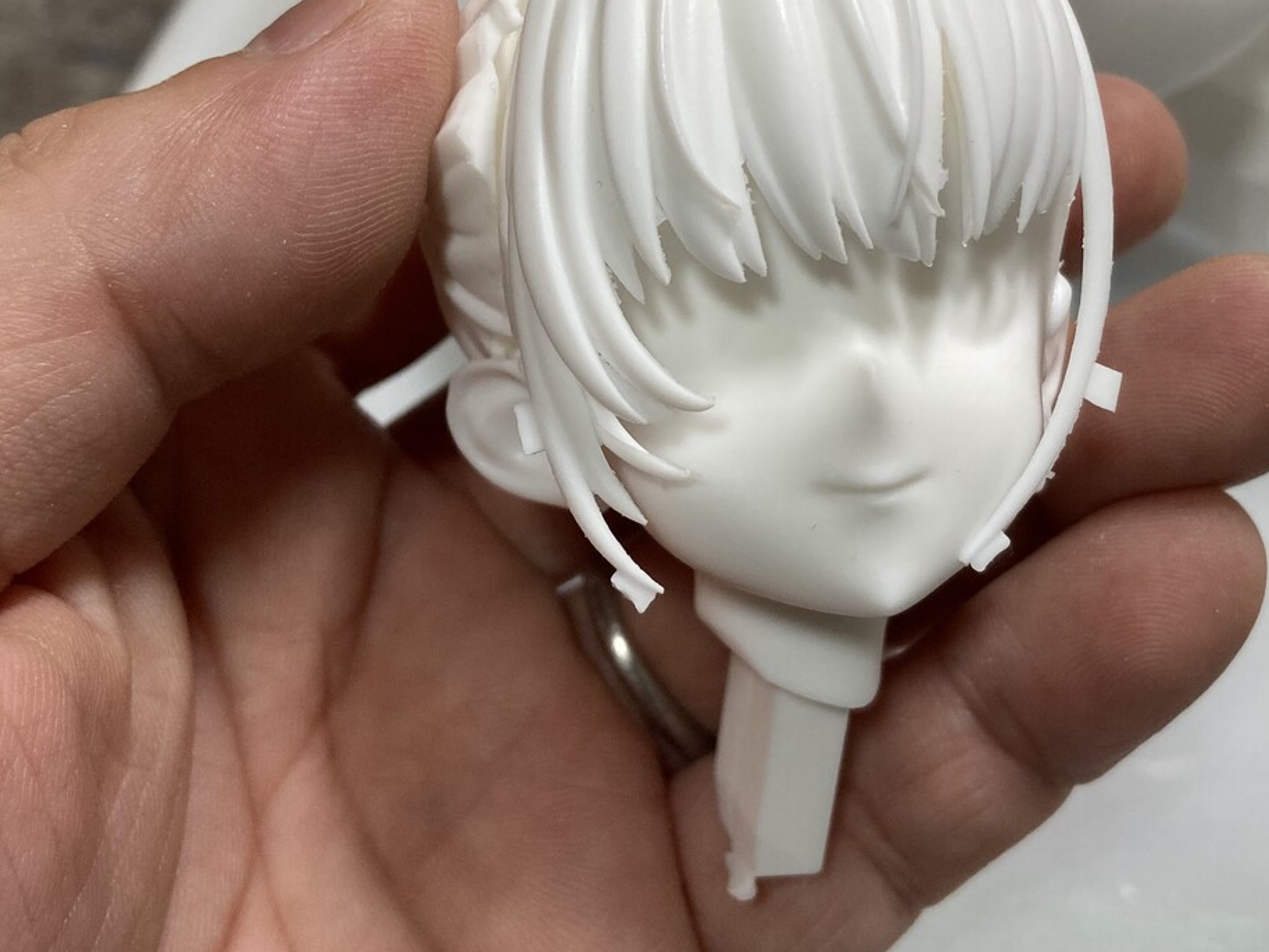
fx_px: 1797
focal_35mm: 49
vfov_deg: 29.4
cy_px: 303
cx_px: 753
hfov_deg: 38.8
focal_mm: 3.99
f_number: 1.8
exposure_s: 1/112
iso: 64
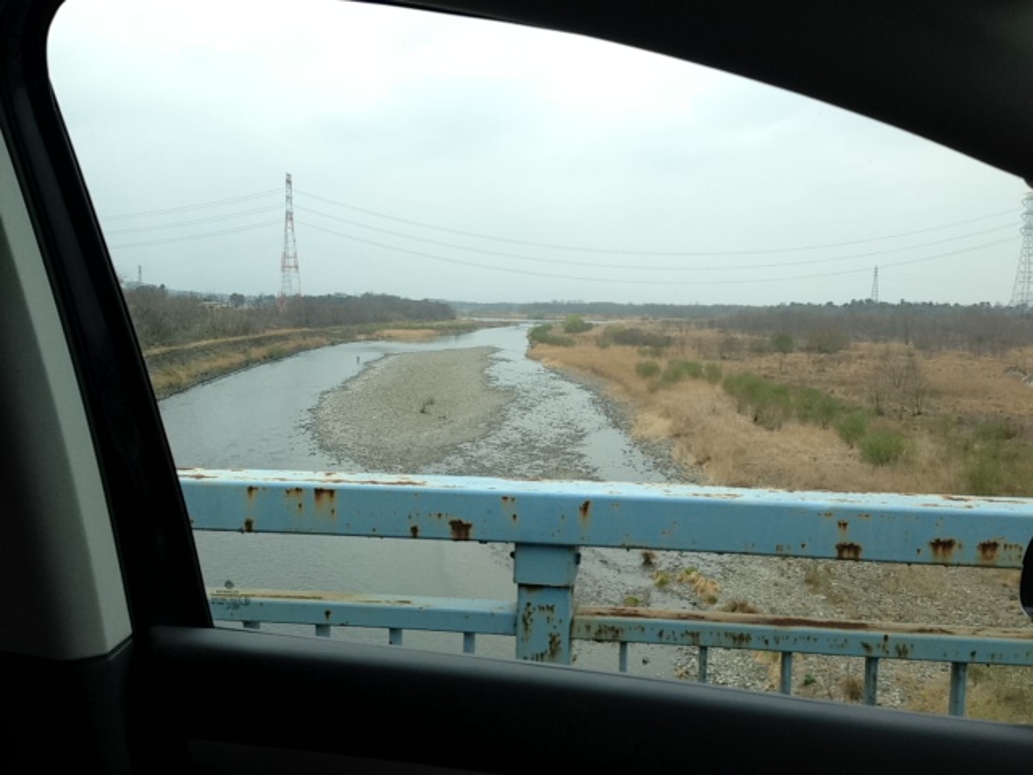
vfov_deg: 42.9
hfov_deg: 55.4
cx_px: 516
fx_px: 985
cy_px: 388
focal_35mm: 33
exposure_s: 1/733
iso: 50
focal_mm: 4.13
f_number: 2.4
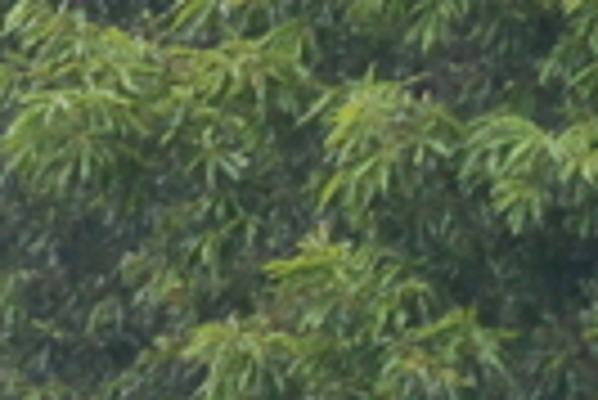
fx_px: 37964
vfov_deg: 0.6
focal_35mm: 2283
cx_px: -836
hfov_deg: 0.9
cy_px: 1029
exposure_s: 1/250
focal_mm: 110
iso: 400
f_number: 5.6
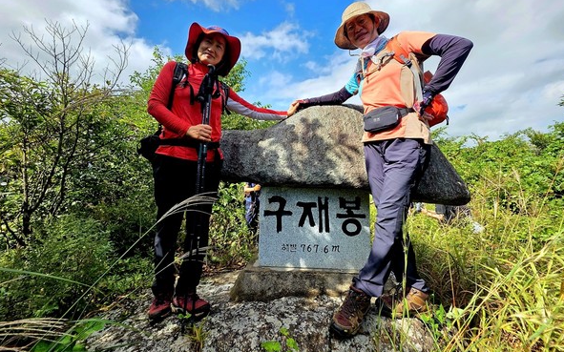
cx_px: 283
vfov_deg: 78.1
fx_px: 215
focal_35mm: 14
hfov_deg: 105.3
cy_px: 151
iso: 40
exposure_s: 1/1111
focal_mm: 2.2
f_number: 1.9
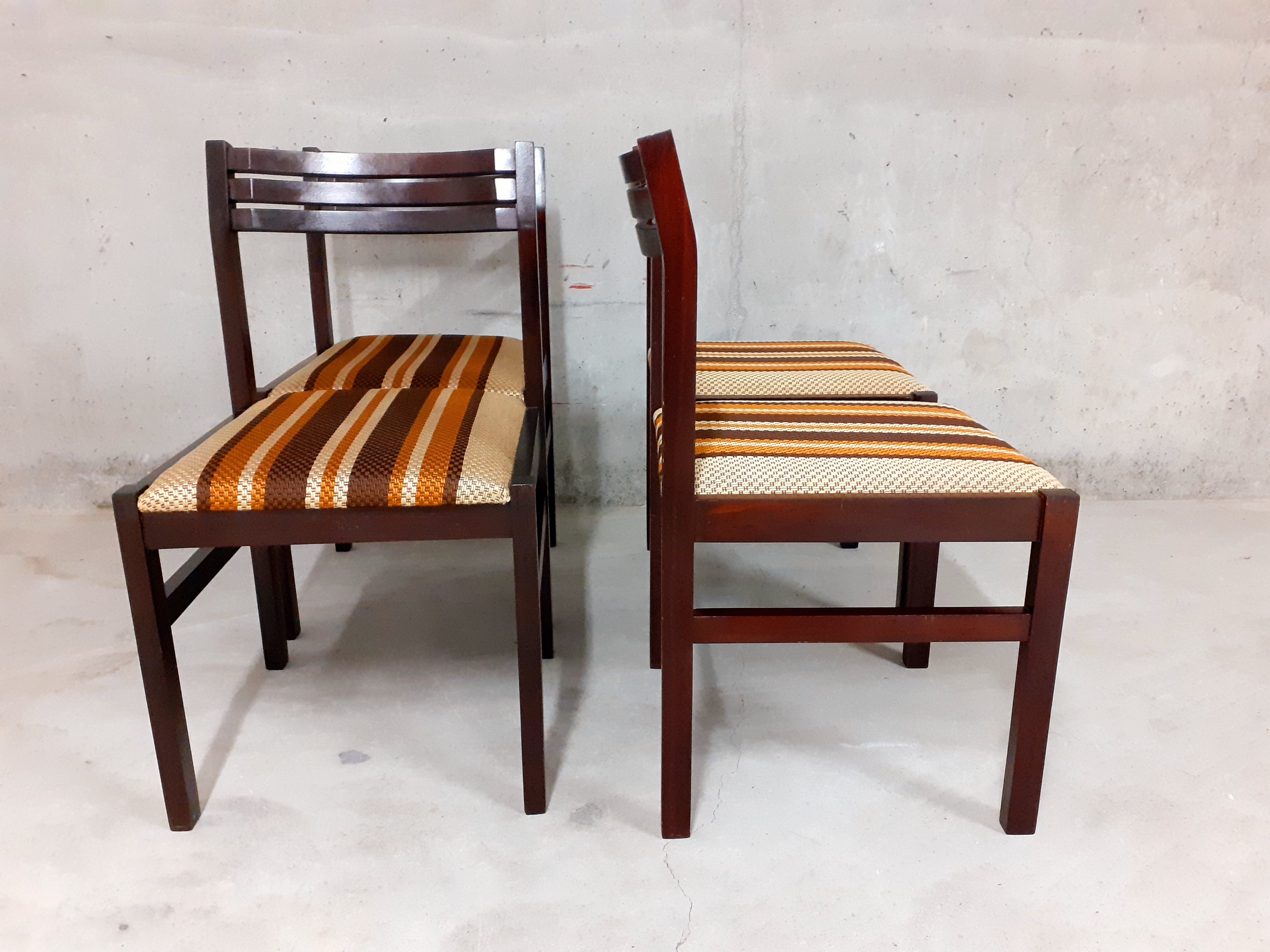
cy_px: 476
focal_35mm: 27
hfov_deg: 65.3
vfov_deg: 51.4
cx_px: 635
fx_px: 991
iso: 320
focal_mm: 3.6
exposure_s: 1/25
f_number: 1.9
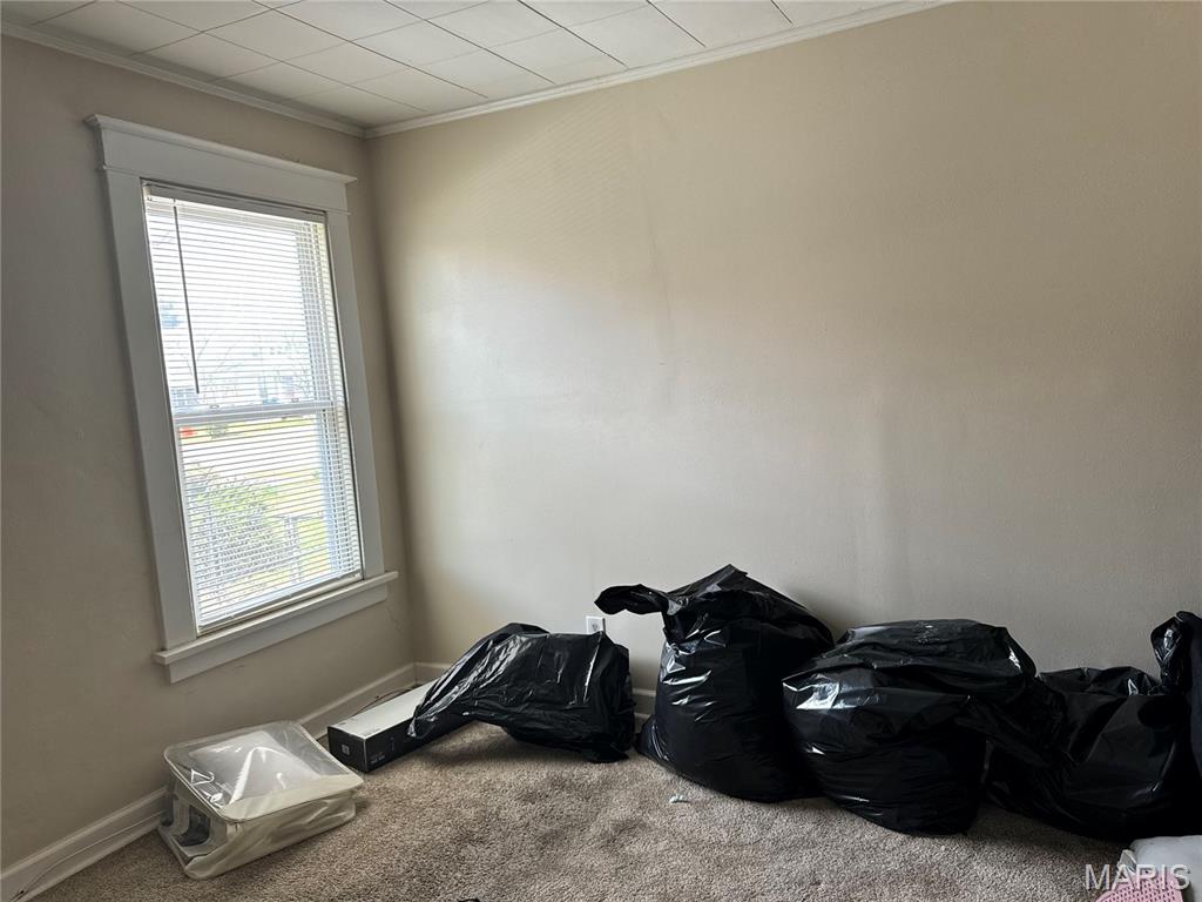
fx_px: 833
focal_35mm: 24
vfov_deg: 56.8
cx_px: 601
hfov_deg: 71.6
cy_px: 451
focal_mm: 6.76
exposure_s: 1/121
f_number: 1.78
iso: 125
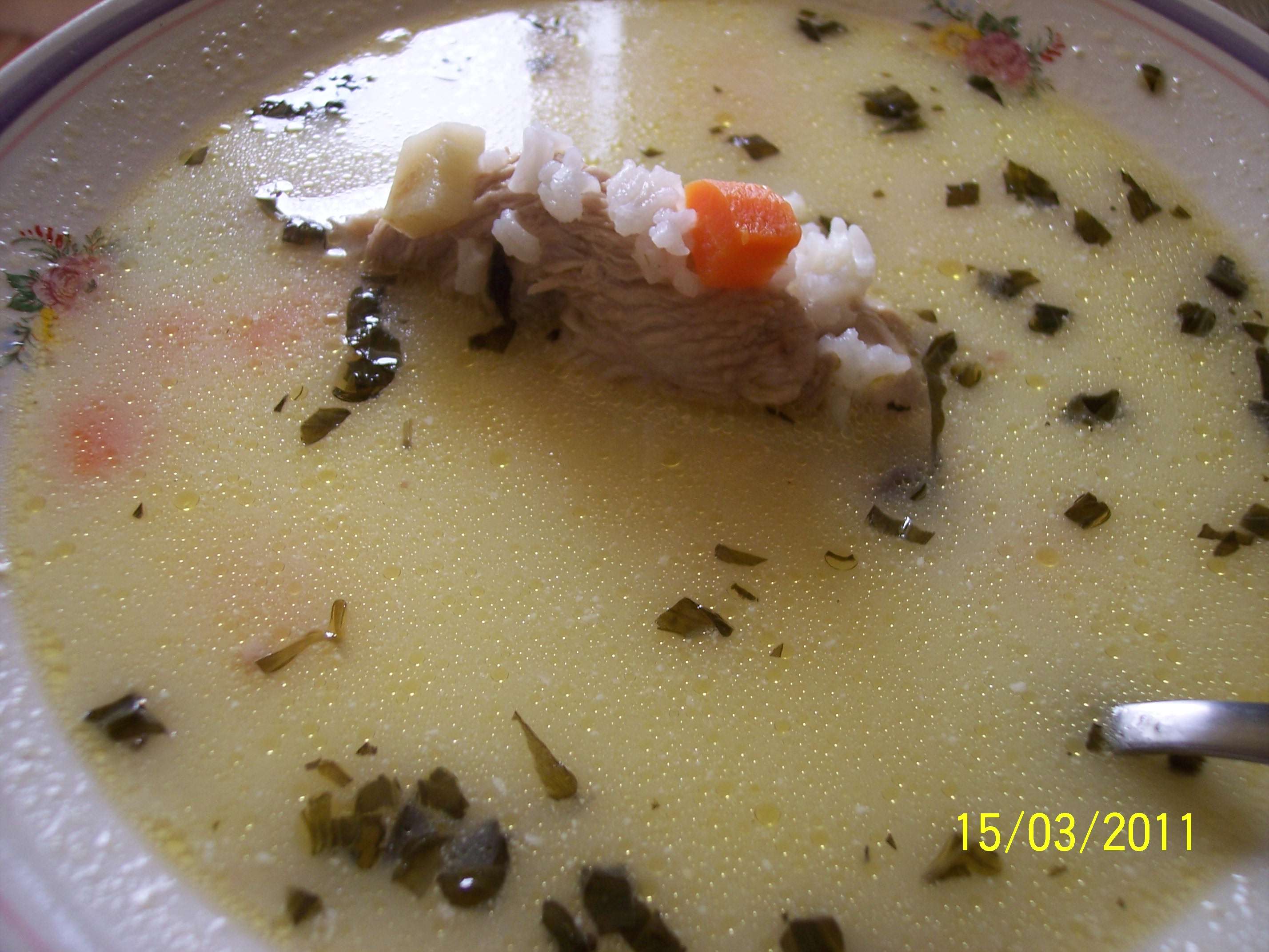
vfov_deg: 36.8
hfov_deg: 47.9
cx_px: 634
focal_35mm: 39
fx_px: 1430
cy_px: 476
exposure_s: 1/90
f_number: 2.8
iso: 100
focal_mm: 8
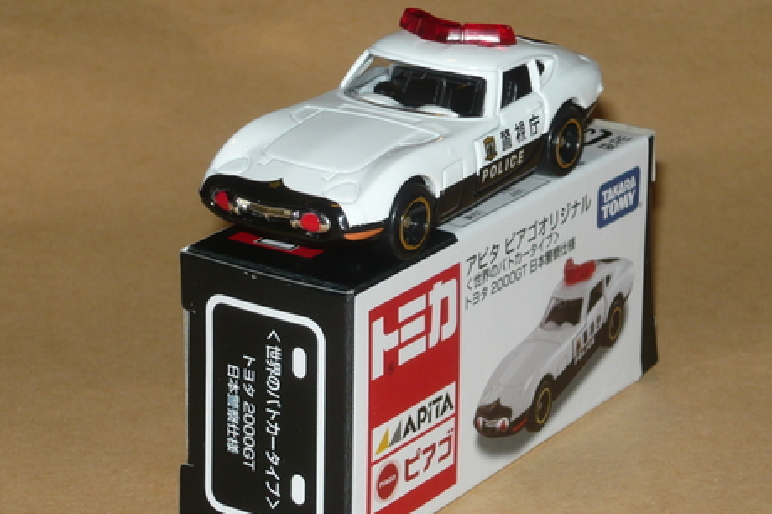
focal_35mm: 129
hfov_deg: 15.9
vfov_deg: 10.6
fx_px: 2764
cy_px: 267
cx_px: 406
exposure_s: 1/50
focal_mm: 12.3
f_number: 4.1
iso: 100
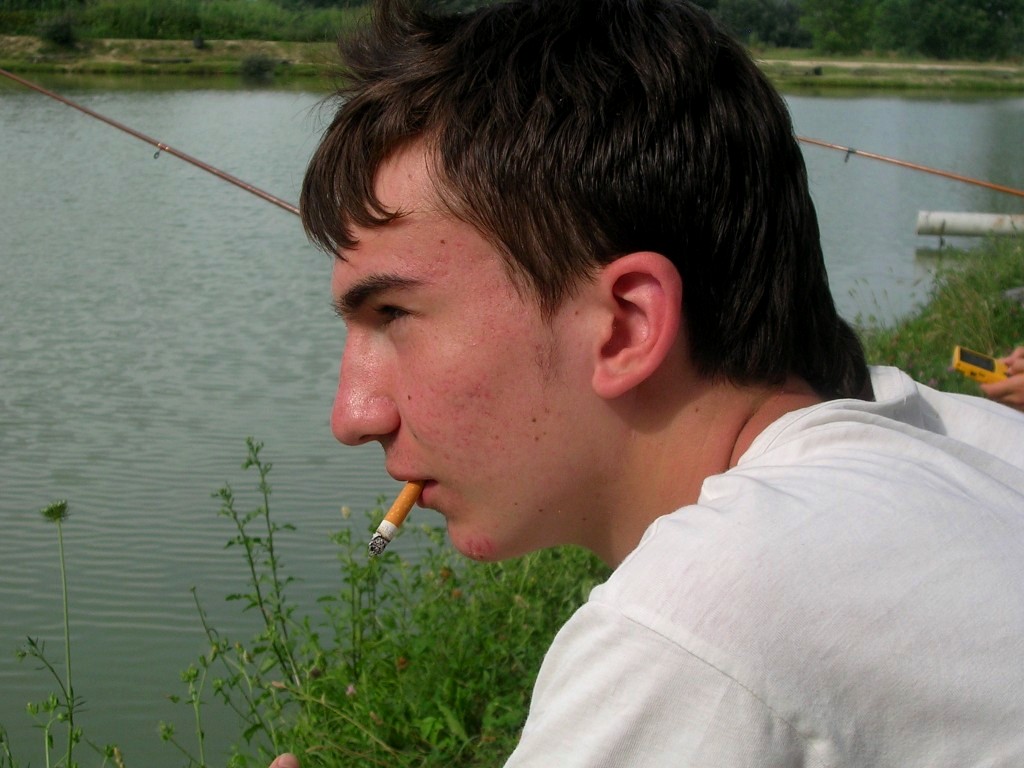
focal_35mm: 60
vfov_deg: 24.4
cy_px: 384
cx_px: 512
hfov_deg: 32.2
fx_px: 1775
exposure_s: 1/610
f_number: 3.4
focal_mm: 9.1
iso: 50
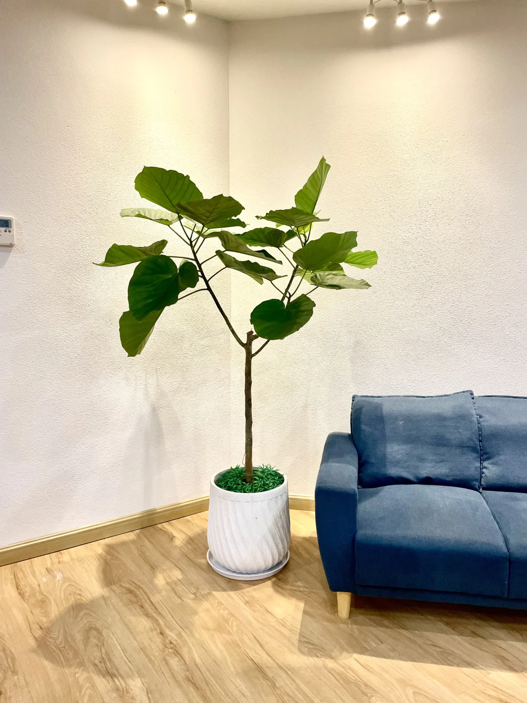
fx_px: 528
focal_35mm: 26
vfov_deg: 67.3
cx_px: 264
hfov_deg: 53.1
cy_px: 352
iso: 125
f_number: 1.6
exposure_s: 1/100
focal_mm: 4.2
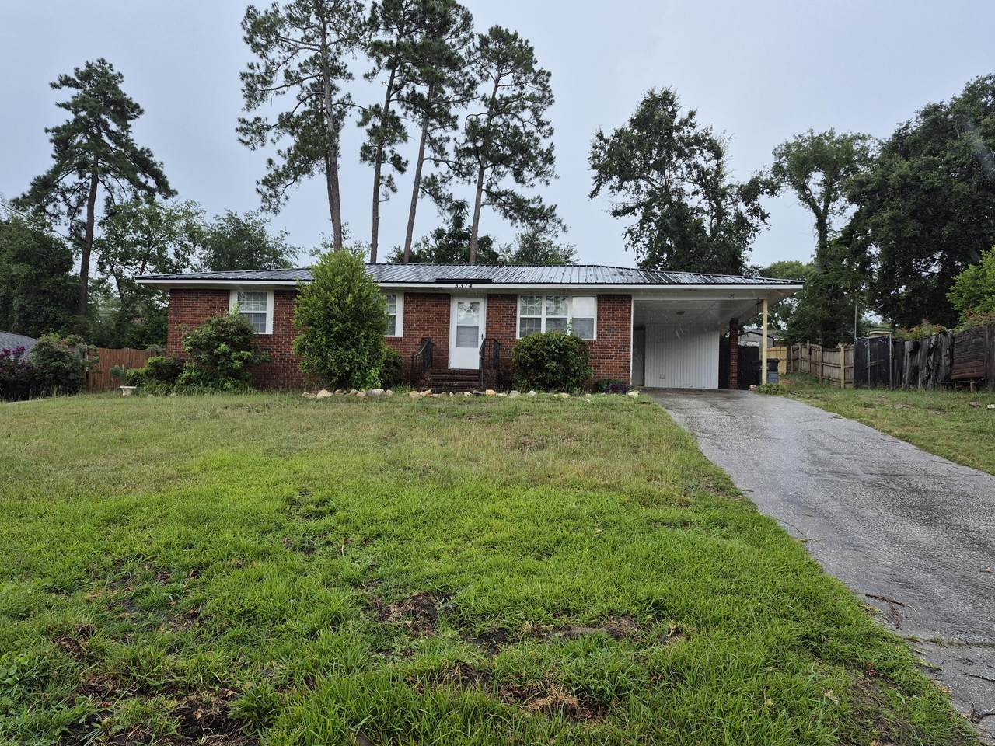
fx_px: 661
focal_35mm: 23
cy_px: 373
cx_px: 498
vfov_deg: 58.9
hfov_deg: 73.9
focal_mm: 5.4
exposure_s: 1/514
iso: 25
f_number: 1.8
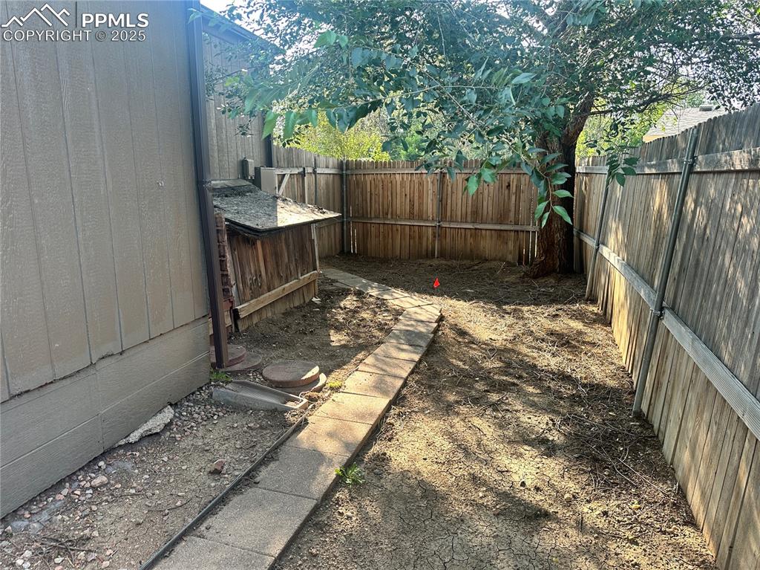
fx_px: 527
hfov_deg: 71.6
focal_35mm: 24
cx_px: 380
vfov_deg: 56.8
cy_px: 285
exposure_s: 1/271
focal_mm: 6.86
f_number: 1.78
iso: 80
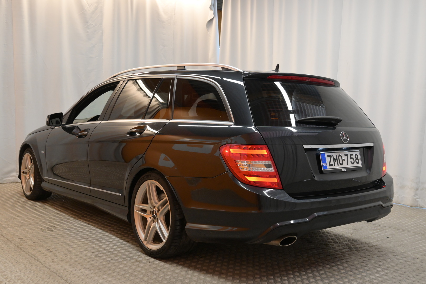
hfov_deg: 49.6
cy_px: 142
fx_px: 461
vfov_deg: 34.2
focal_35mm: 39
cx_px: 213
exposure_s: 1/250
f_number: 4
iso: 1600
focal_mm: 26
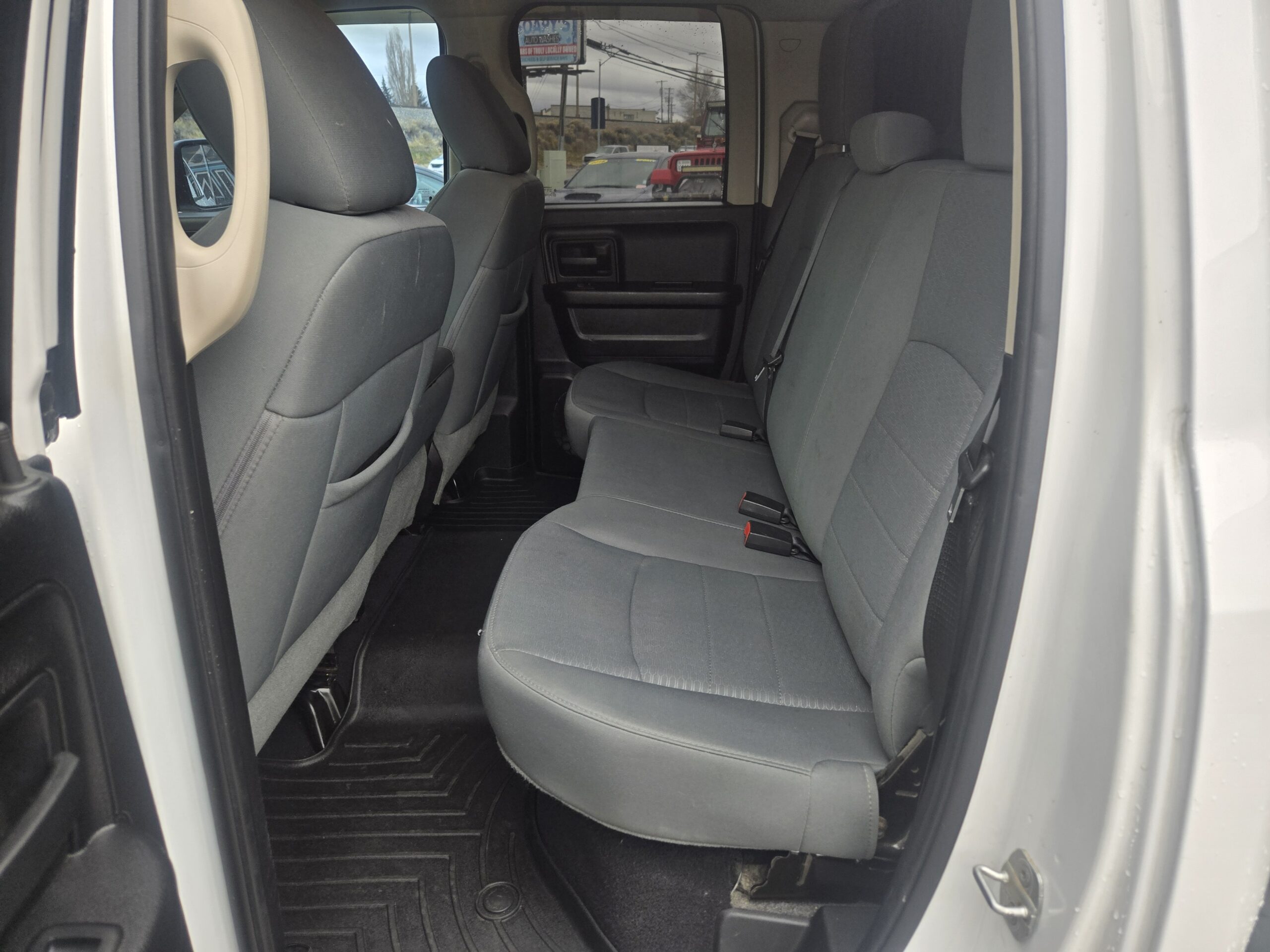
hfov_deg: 73.9
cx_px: 635
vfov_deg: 58.9
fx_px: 844
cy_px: 476
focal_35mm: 23
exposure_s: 1/180
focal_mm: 5.4
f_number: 1.8
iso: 80
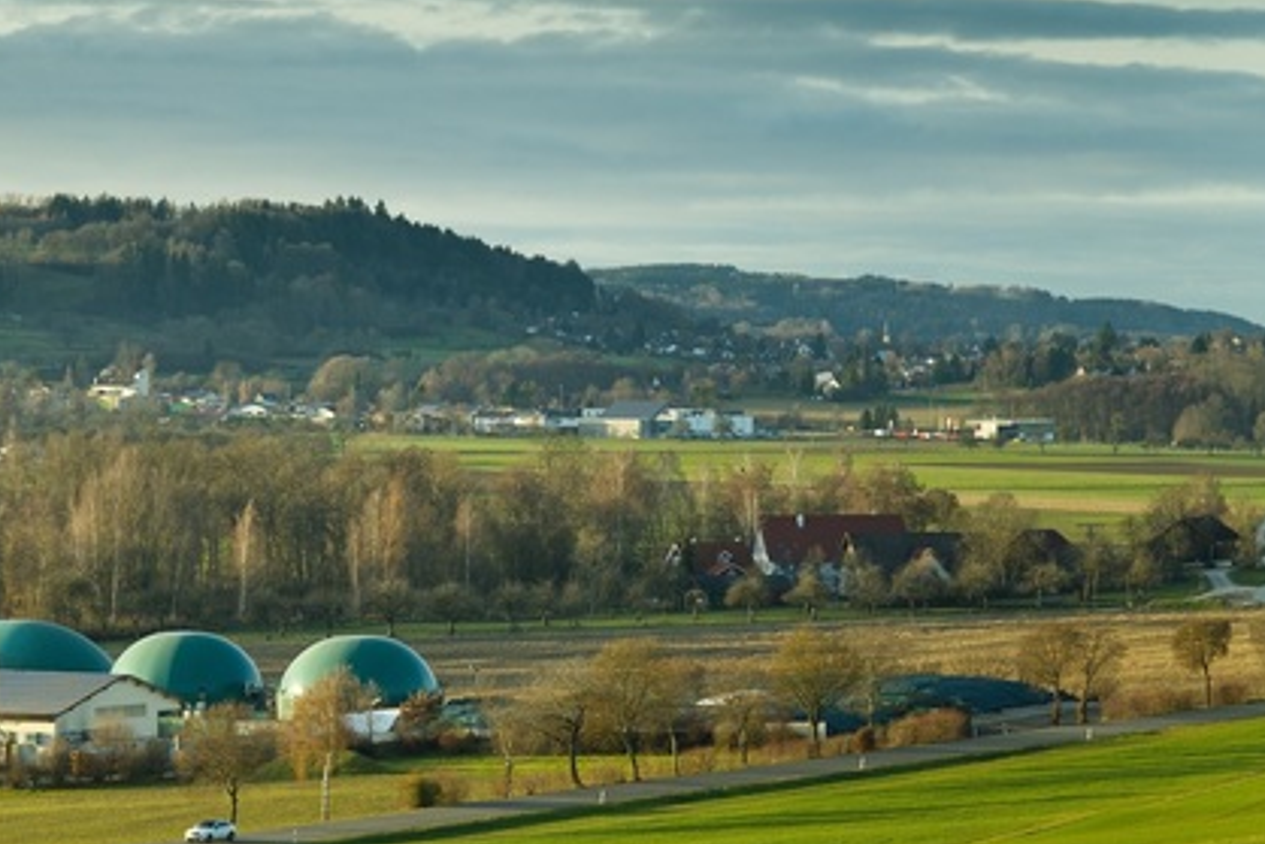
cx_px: 265
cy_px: 458
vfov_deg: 8.1
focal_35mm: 169
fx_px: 5940
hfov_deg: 12.1
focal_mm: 70
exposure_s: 1/125
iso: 125
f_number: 5.6
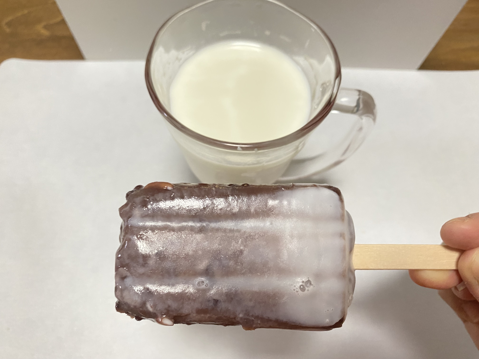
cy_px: 180
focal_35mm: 25
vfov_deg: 54.9
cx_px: 240
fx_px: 346
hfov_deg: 69.4
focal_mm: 4.25
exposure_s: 1/50
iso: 200
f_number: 1.8
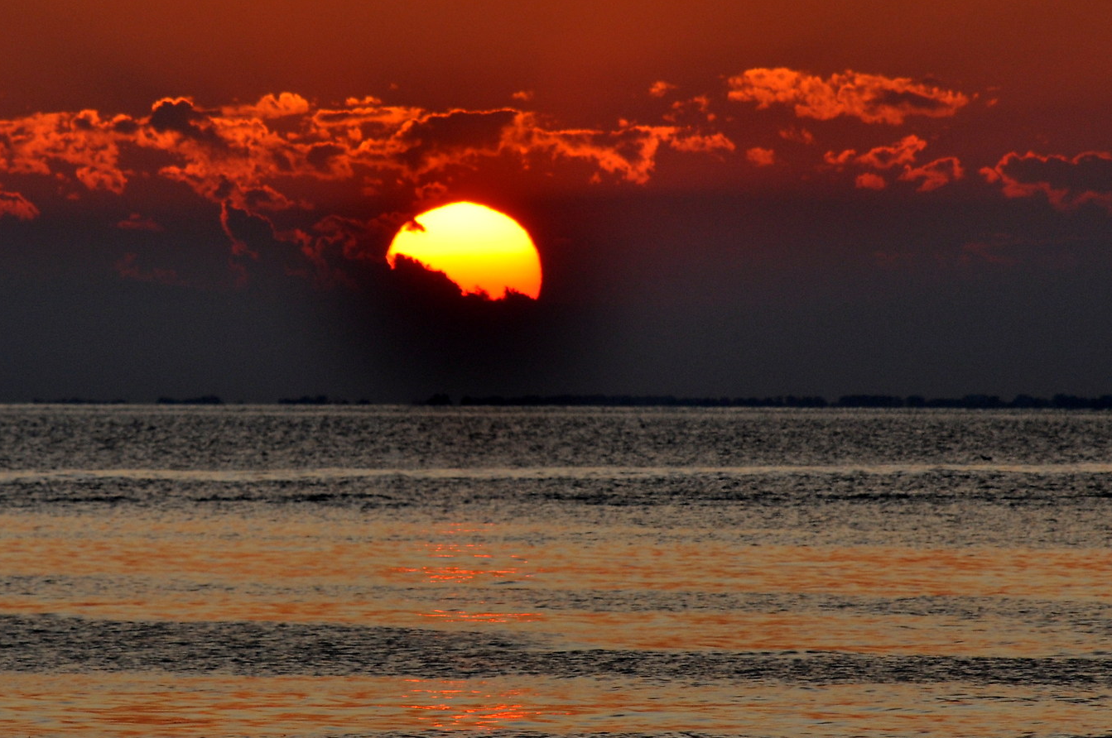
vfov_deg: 2.6
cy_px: 403
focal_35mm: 536
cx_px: 289
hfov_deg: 3.9
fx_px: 16536
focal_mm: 200
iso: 200
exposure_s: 1/250
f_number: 11
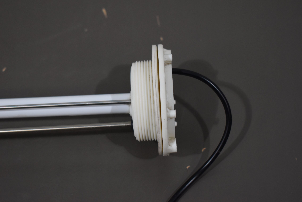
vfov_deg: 19.7
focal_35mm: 69
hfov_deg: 29.2
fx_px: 579
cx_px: 151
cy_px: 101
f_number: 5.3
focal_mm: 46
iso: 800
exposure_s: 1/250
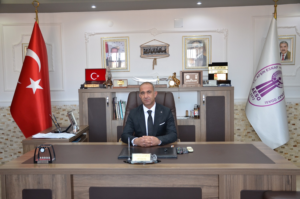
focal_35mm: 39
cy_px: 100
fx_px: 324
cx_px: 150
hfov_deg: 49.6
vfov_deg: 34.1
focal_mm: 26
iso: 500
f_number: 3.8
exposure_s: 1/60
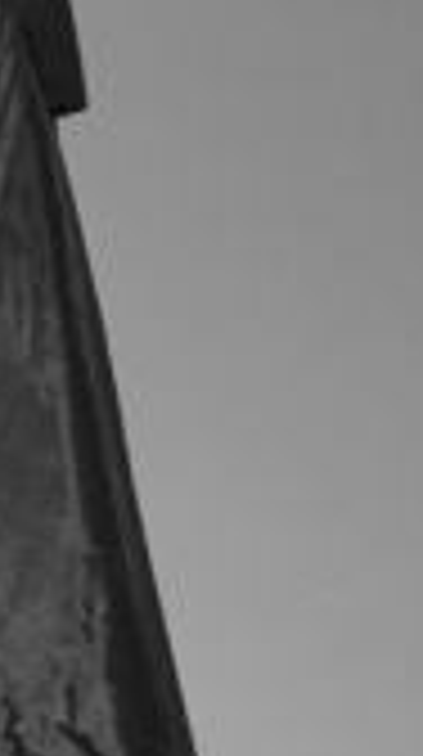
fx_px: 24966
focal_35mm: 1247
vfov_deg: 1.7
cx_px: -918
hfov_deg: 1.0
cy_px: 819
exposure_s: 1/125
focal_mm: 113.69
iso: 2000
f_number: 4
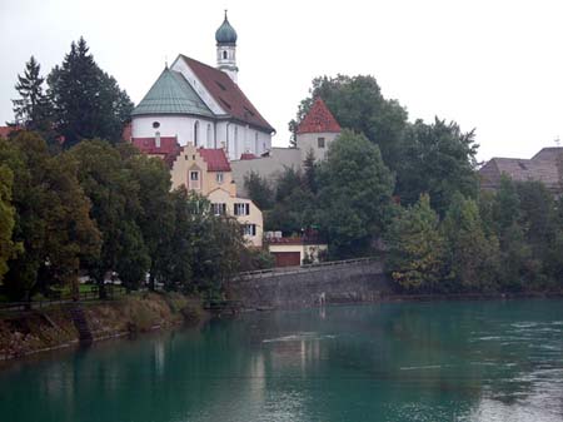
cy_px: 211
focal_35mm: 98
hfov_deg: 20.0
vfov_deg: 15.1
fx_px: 1593
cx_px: 282
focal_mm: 25.4
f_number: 3.6
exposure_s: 1/98.8
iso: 100
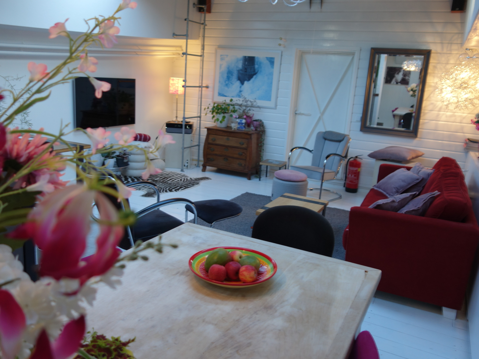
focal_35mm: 28
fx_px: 387
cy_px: 180
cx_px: 240
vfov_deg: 49.7
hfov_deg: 63.4
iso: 160
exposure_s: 1/30
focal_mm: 10.4
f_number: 2.2
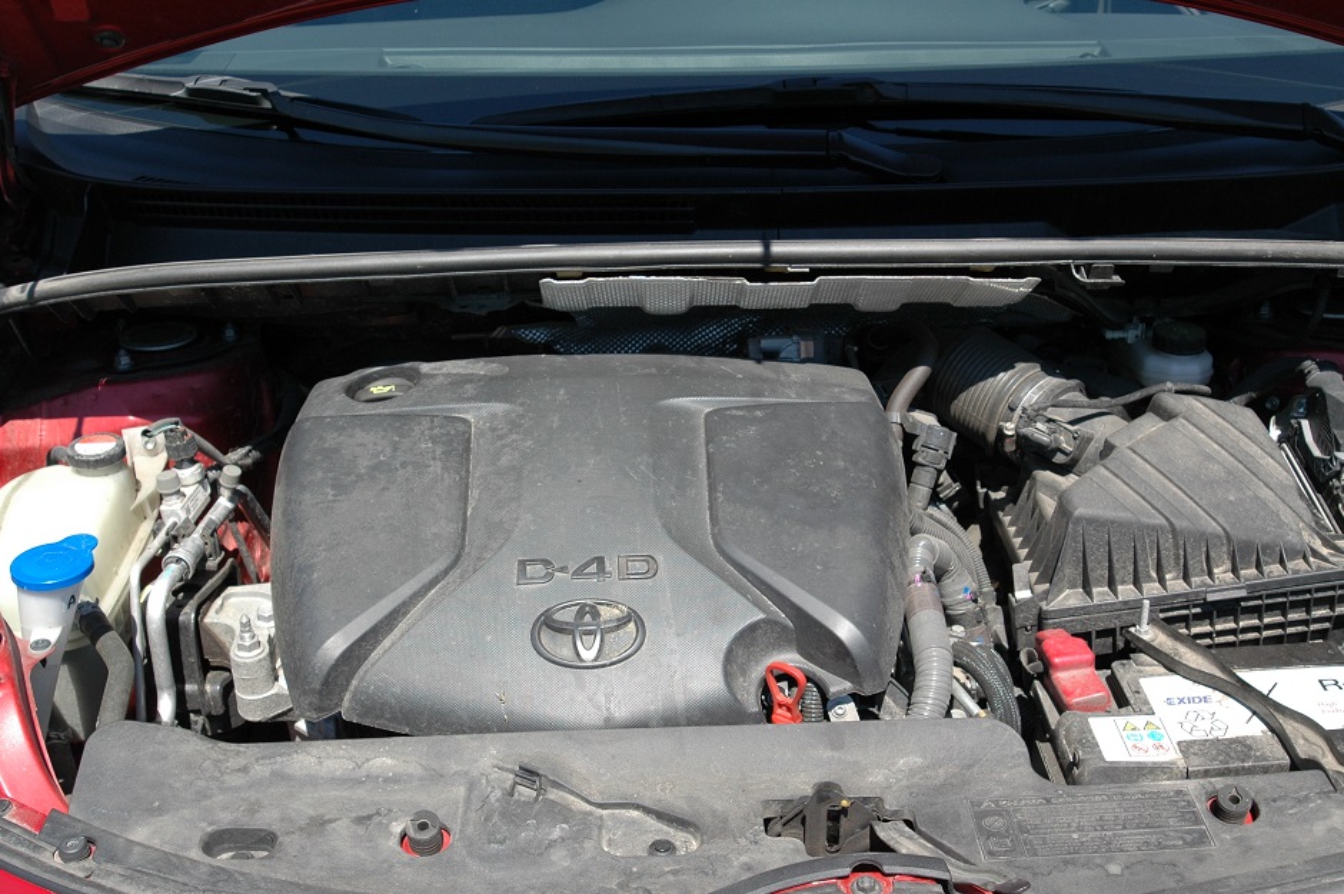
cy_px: 447
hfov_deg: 46.4
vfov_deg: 31.8
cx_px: 672
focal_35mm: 42
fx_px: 1567
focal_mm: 28
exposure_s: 1/250
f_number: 8
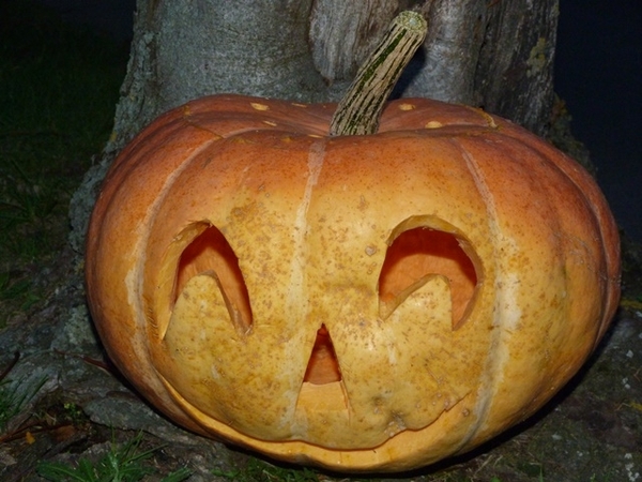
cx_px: 321
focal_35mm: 73
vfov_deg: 20.2
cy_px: 241
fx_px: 1354
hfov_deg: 26.7
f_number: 3.3
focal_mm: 13.2
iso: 320
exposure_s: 1/60
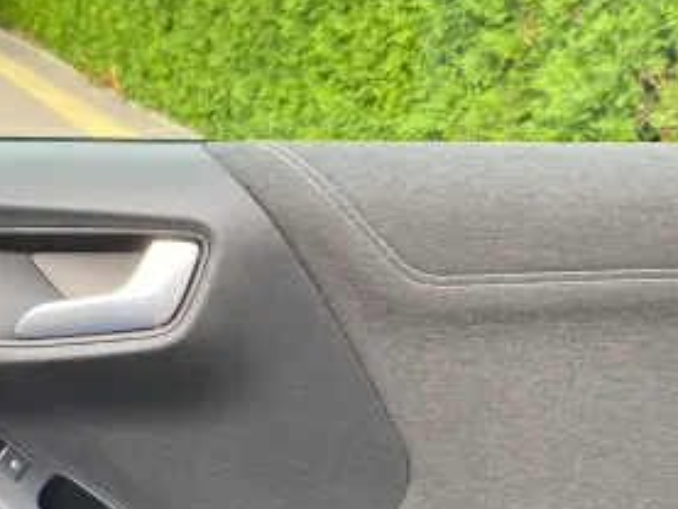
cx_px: 269
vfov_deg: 23.6
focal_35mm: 60
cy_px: 480
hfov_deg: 32.1
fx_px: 1176
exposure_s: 1/121
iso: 40
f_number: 1.8
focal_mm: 4.25
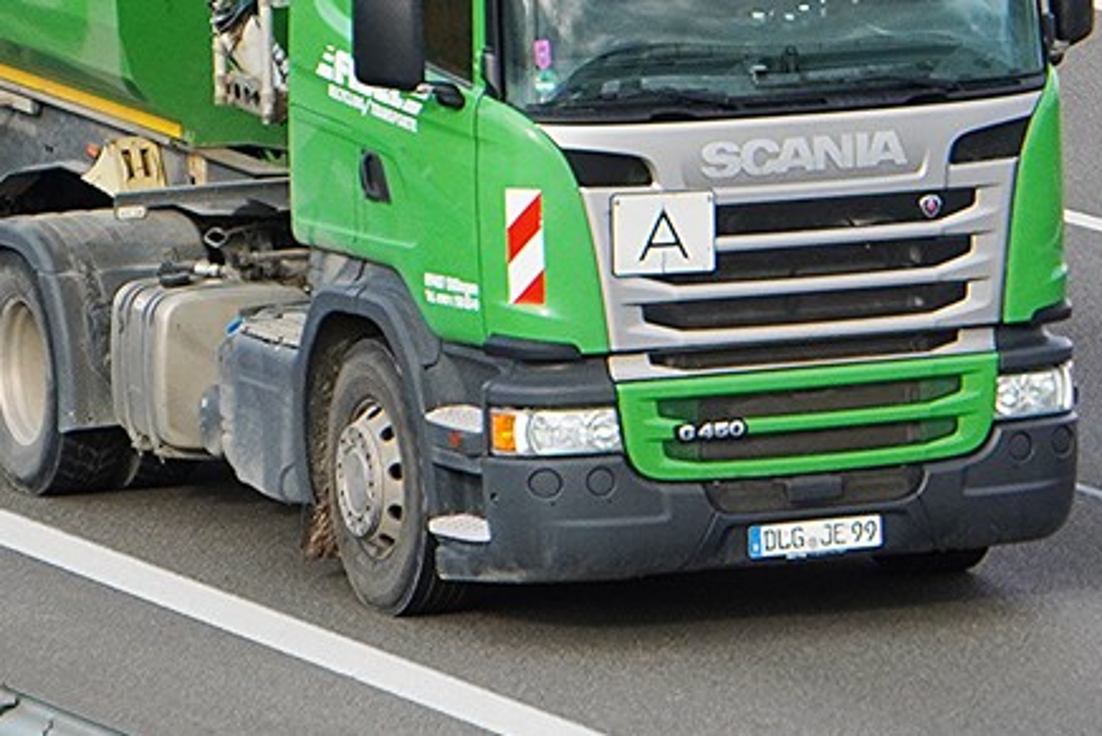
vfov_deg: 3.9
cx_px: 324
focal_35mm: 355
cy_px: 67
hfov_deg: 5.8
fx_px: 10884
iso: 640
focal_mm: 129.2
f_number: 6.3
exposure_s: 1/1250
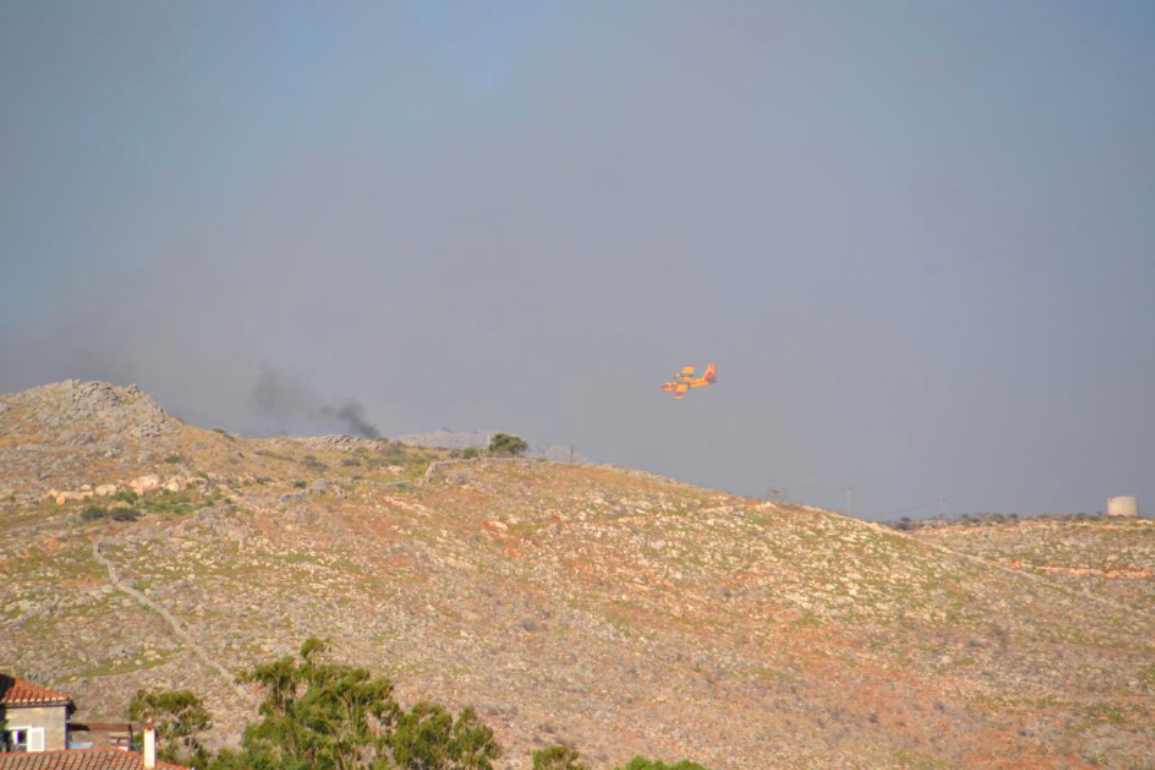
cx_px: 578
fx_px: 9622
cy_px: 385
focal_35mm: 300
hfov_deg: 6.9
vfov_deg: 4.6
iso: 400
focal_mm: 200
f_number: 6.3
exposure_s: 1/1600
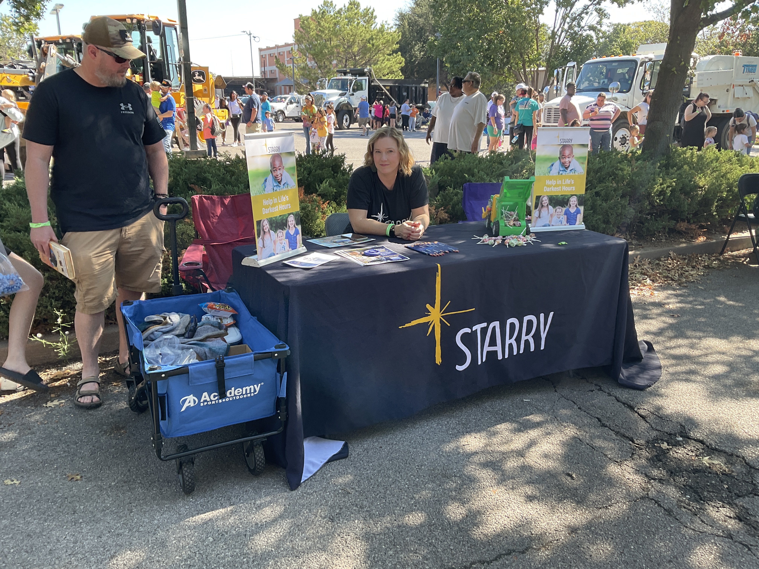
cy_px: 284
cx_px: 380
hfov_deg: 61.7
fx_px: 636
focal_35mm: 29
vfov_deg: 48.2
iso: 16
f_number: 1.8
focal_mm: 3
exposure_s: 1/191
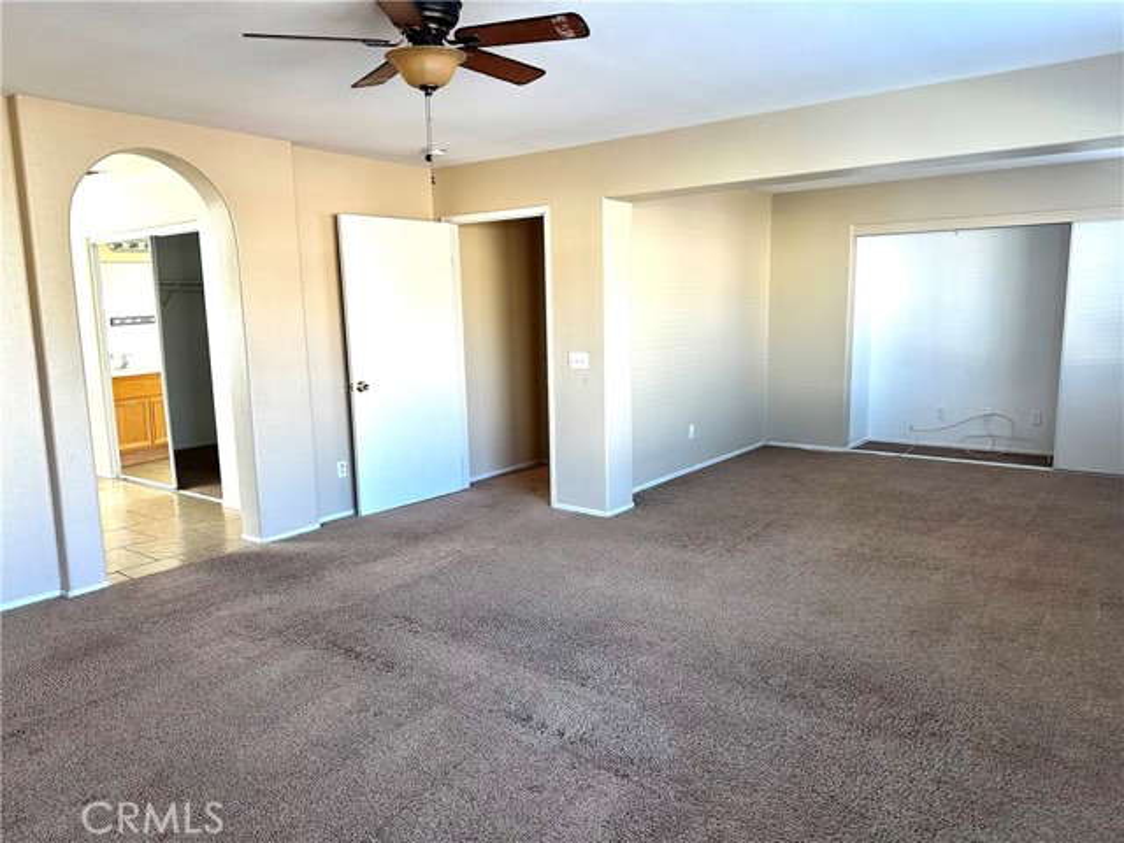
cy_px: 422
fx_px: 779
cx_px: 562
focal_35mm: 24
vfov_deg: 56.8
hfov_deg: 71.6
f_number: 1.78
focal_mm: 6.86
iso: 160
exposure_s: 1/121
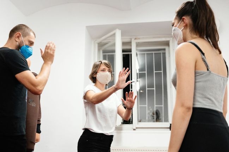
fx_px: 223
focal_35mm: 35
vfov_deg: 37.8
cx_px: 114
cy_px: 76
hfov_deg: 54.5
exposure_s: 1/320
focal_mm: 35
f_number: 2.8
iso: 3200
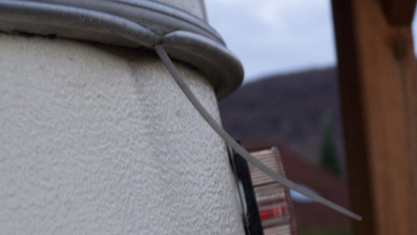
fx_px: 1316
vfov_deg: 10.2
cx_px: 203
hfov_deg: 18.0
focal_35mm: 119
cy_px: 130
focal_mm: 17.5
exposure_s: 1/15
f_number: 3.2
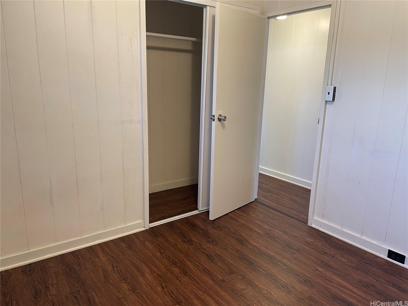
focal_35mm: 26
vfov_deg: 53.1
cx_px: 204
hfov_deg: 67.3
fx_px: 306
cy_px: 153
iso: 80
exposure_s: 1/60
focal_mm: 4.2
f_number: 1.6
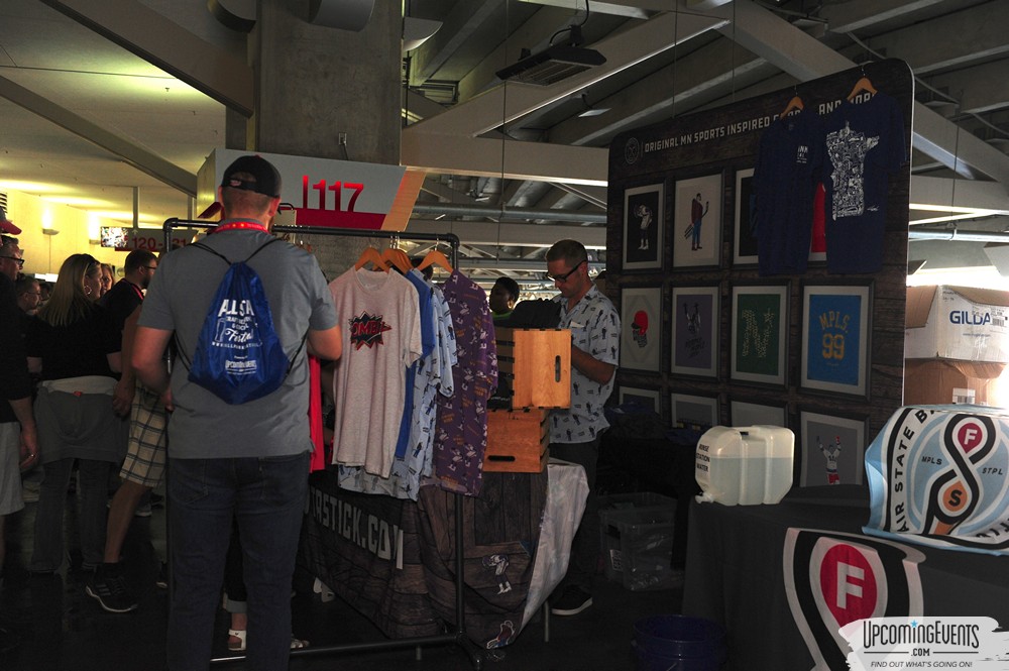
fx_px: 1064
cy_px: 336
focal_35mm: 38
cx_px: 504
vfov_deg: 35.0
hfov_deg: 50.7
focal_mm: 38
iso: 1250
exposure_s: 1/160
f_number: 4
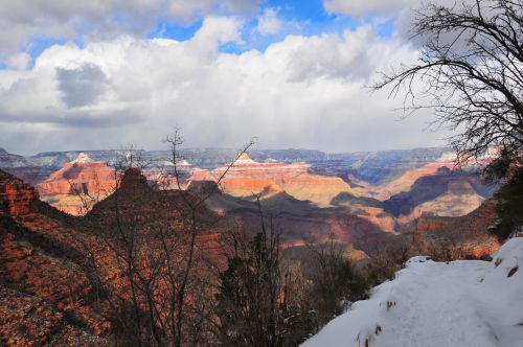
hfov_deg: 57.3
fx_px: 479
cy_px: 174
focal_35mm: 33
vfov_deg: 39.9
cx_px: 262
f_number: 10
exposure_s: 1/400
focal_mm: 22
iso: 200
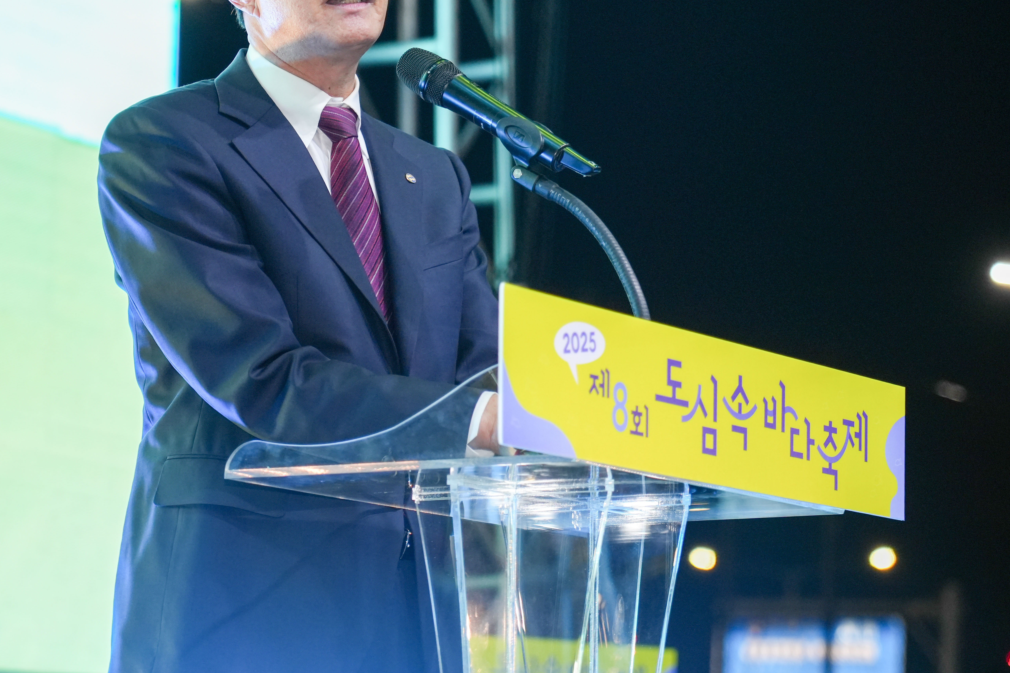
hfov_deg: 14.3
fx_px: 4040
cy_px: 213
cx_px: 491
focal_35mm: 144
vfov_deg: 9.5
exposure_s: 1/125
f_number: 4
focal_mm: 105
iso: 1250
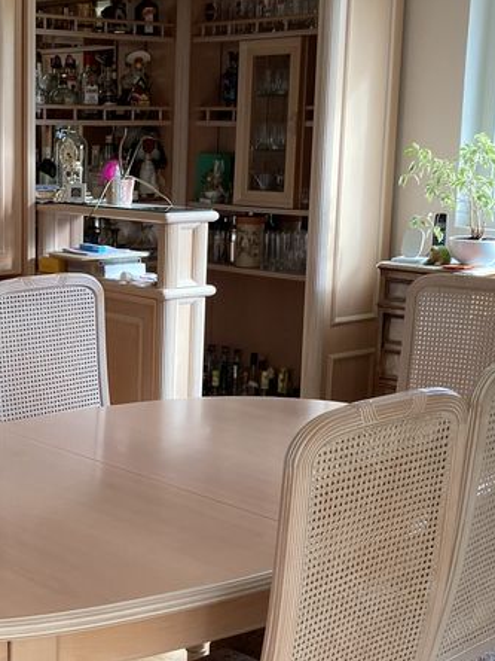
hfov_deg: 22.9
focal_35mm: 63
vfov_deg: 30.7
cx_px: 80
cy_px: 383
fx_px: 1201
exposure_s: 1/60
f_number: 1.8
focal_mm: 3.99
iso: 100
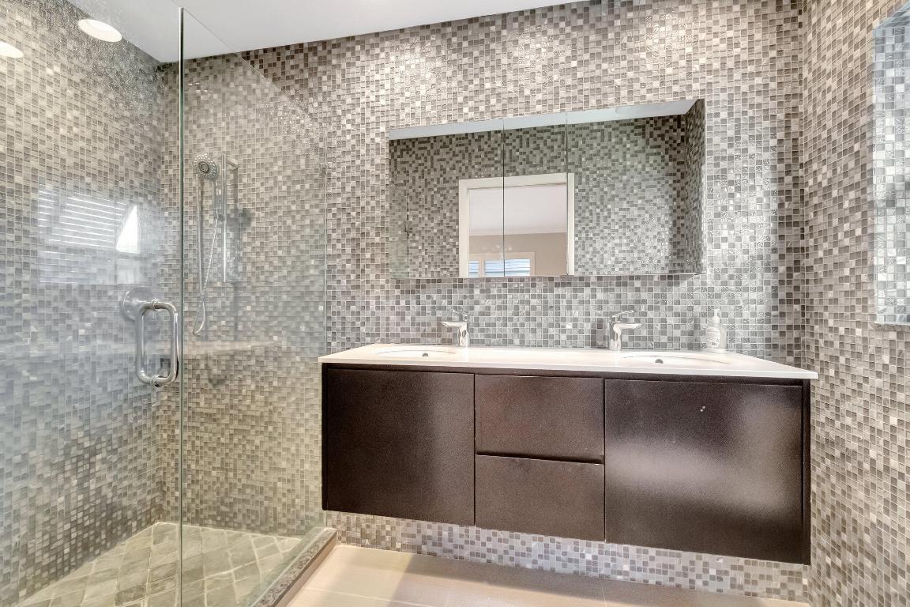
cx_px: 455
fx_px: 379
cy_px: 304
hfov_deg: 100.4
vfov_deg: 77.3
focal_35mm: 15
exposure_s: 1/15
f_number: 9
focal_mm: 10
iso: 8000
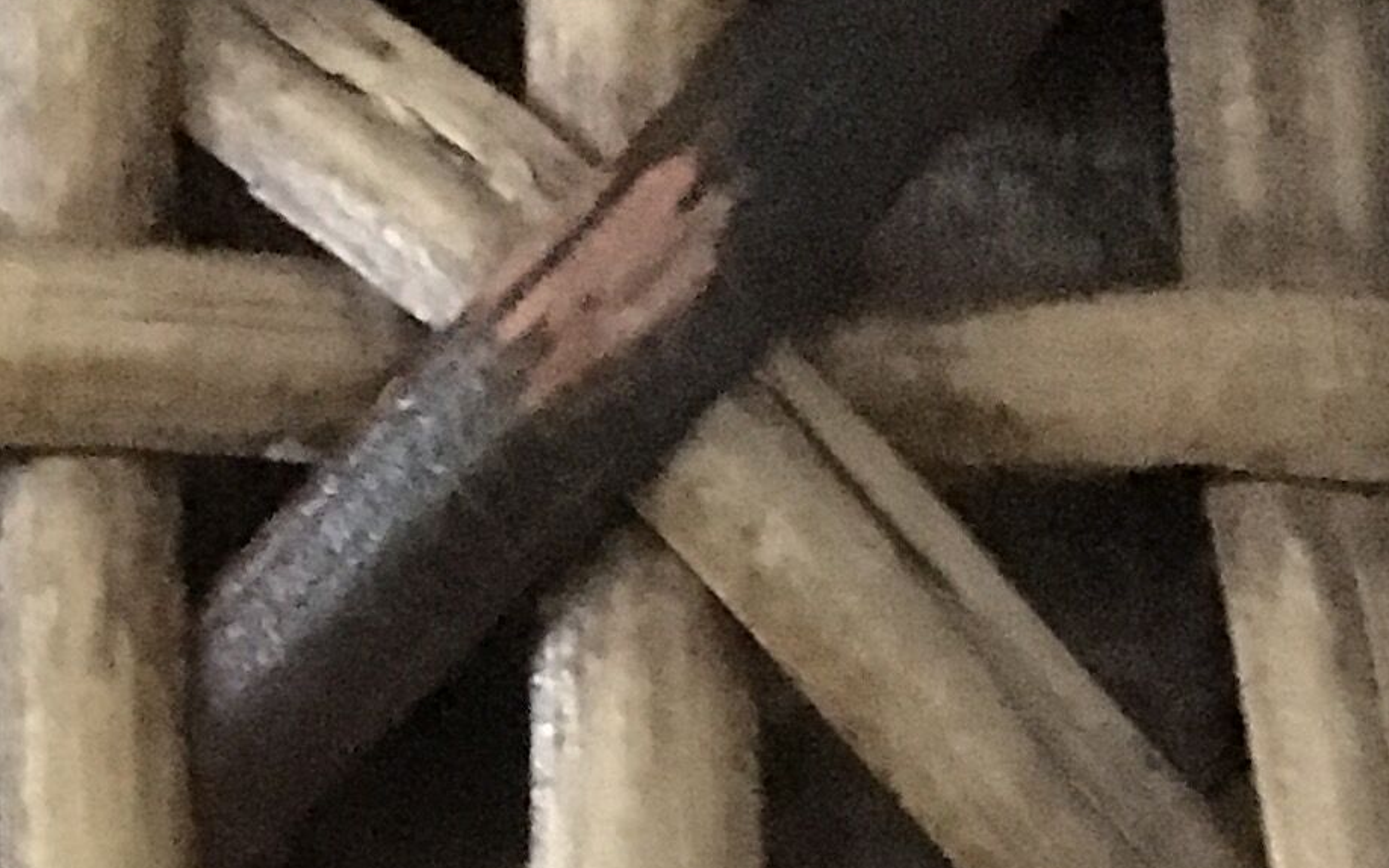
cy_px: 1943
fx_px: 5111
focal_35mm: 135
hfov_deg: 14.6
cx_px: -570
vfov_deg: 8.9
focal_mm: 4.15
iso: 1600
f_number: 2.2
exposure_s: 1/17
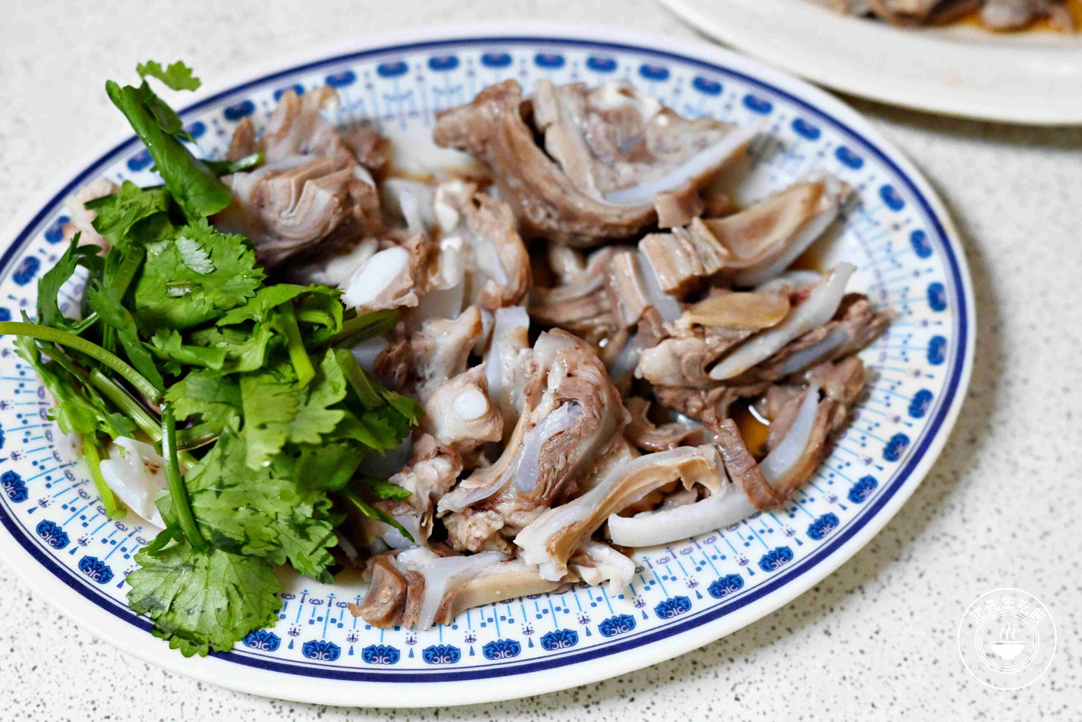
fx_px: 2254
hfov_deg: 27.0
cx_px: 541
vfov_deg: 18.2
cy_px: 361
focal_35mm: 75
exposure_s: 1/200
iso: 2800
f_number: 3.2
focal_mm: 50
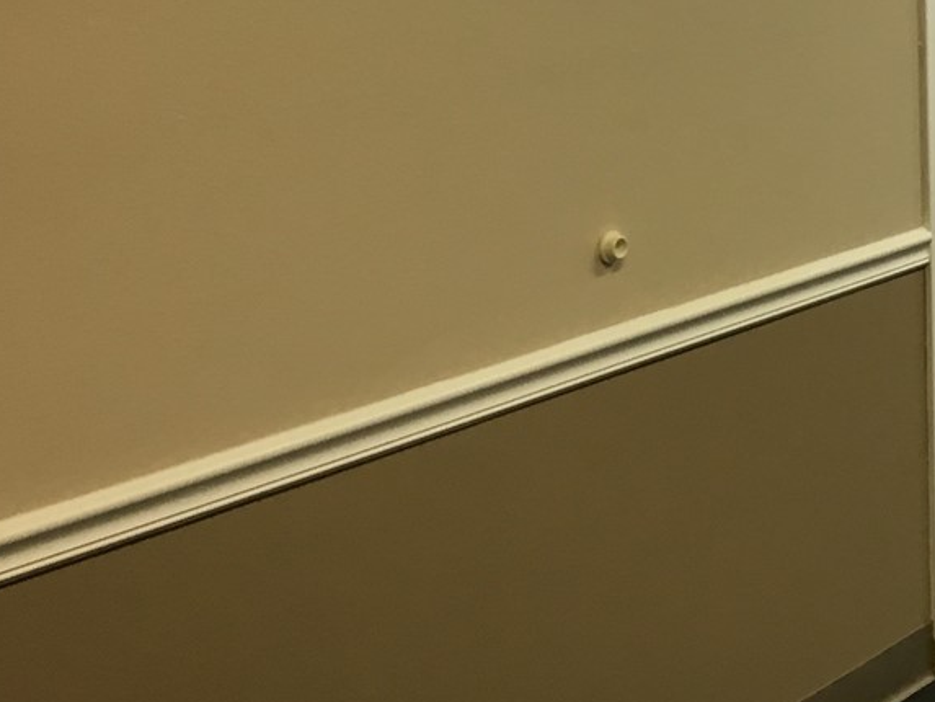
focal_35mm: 81
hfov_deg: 22.2
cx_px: 1128
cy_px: -18
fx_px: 2188
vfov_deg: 17.7
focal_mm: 4.15
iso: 50
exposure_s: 1/30
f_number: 2.2
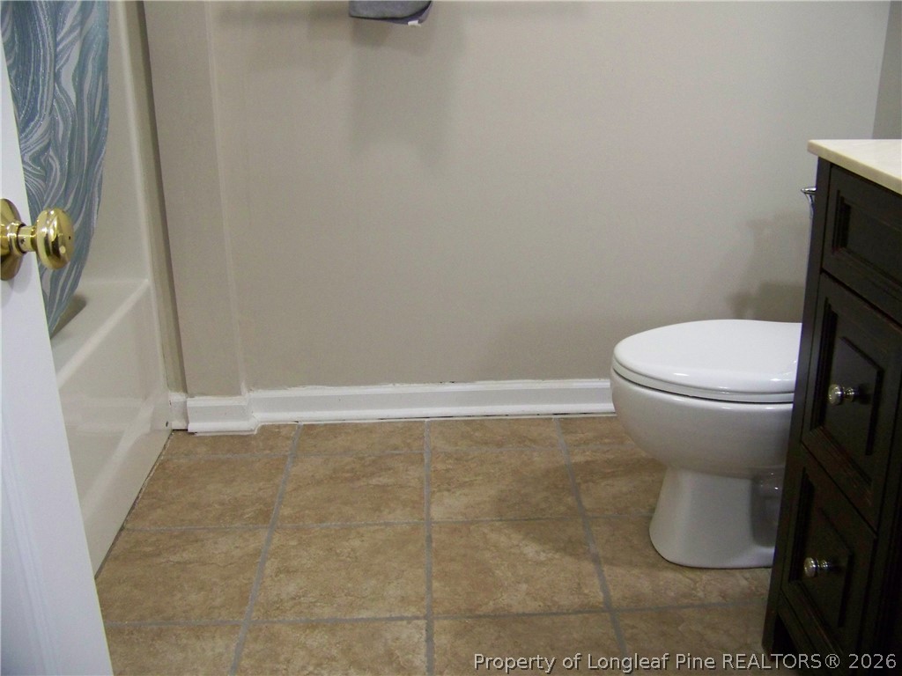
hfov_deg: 51.4
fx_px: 938
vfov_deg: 39.7
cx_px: 451
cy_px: 338
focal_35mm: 36
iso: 250
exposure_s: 1/30
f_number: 2.8
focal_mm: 5.85
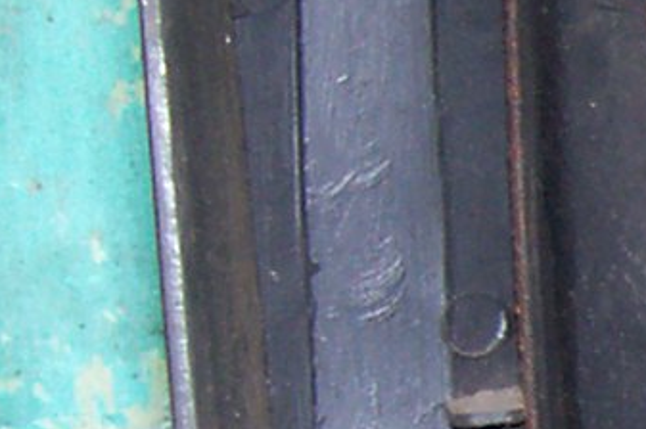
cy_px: 812
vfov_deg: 5.6
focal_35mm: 242
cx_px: 1514
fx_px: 4338
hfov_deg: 7.9
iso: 80
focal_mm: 5.6
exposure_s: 1/64
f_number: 2.7
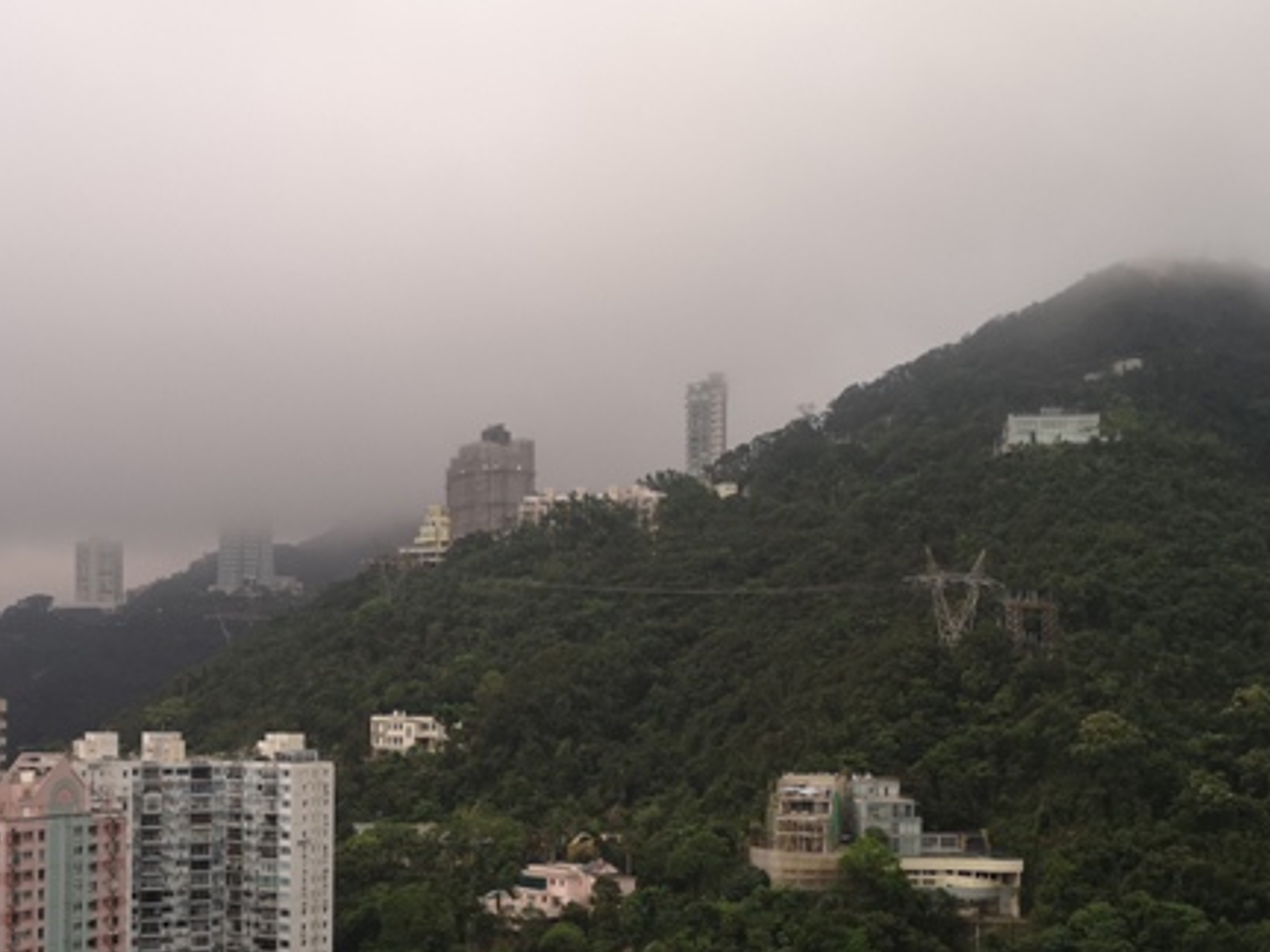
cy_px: 711
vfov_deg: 28.7
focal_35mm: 50
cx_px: 582
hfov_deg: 38.2
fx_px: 1834
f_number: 1.8
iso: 160
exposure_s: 1/33.3
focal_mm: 3.95
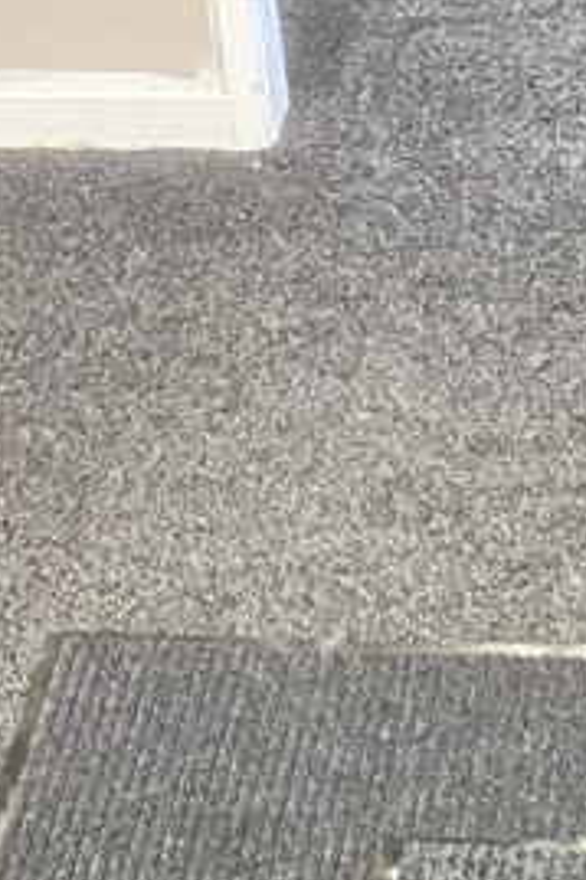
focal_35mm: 111
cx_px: 602
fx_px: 2714
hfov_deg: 12.2
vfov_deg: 16.0
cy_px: 1508
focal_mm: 3.99
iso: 250
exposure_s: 1/33
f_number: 1.8
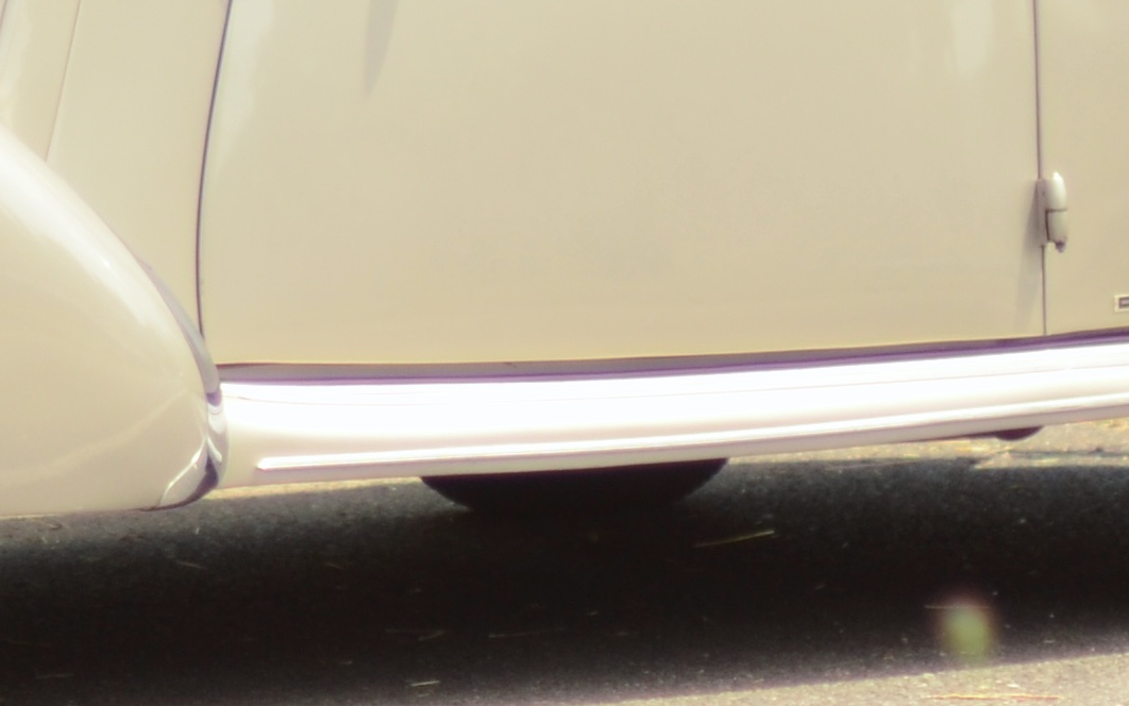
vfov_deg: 3.7
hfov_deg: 5.9
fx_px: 10893
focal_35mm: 354
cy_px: 41
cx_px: 127
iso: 160
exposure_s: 1/5000
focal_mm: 50
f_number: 1.4
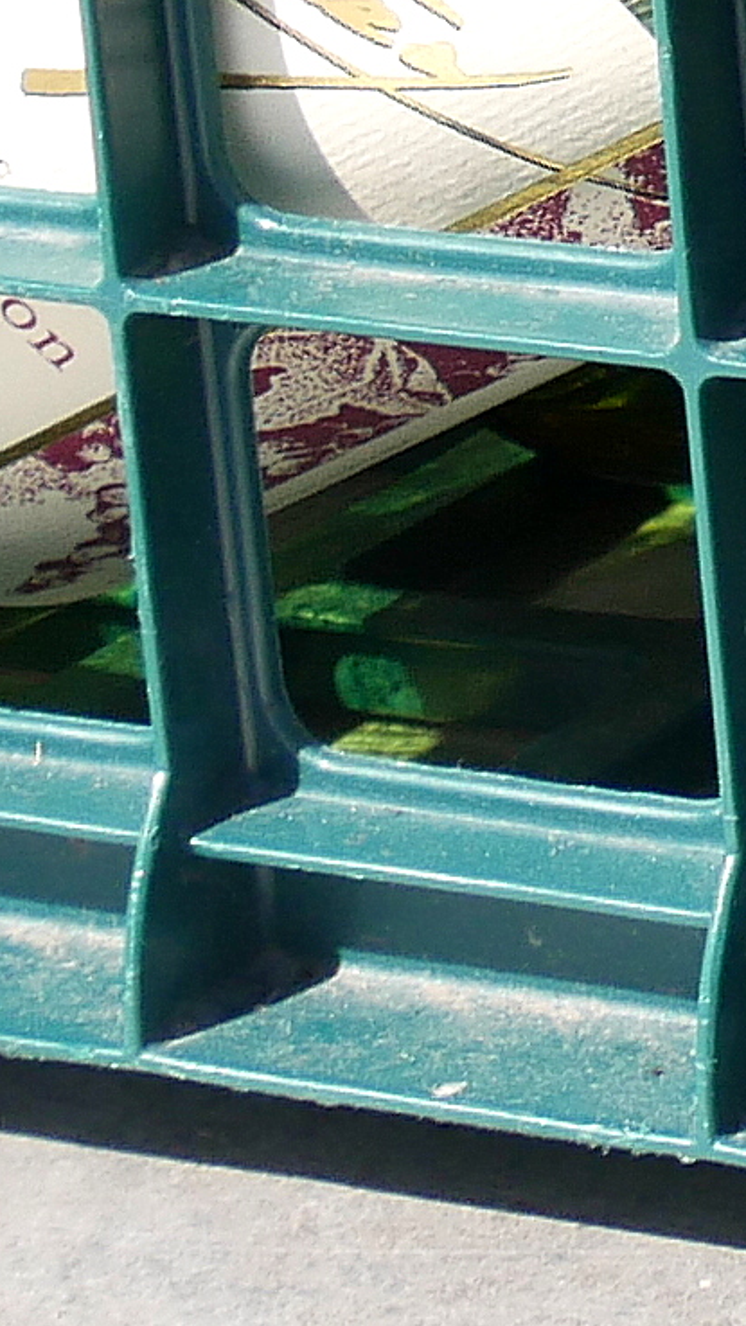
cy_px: -692
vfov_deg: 10.9
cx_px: 2109
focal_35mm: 190
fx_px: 6683
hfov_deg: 6.0
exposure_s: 1/400
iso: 200
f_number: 7.1
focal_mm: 14
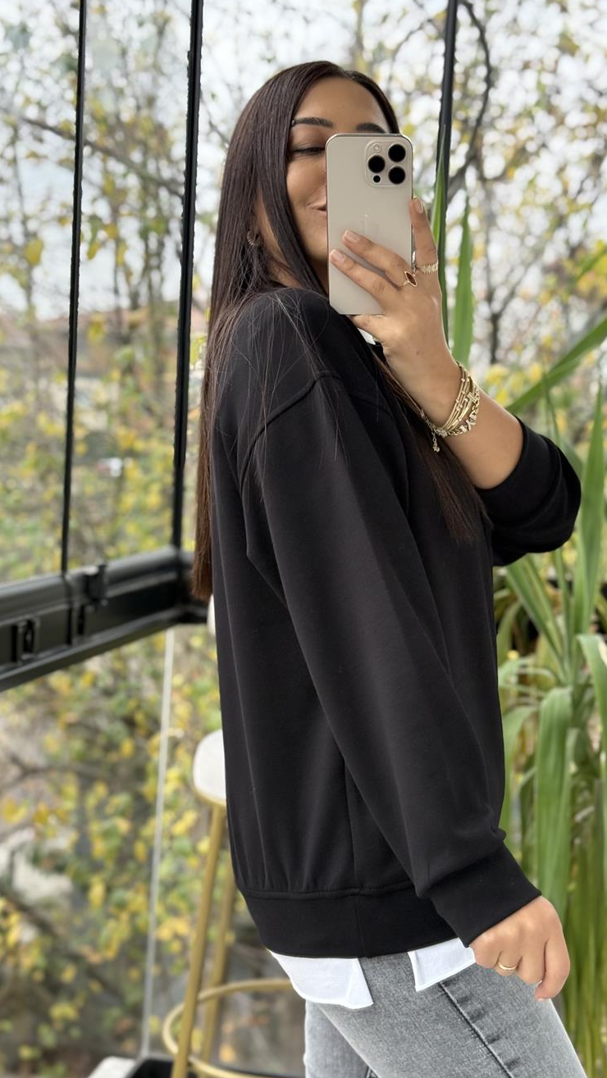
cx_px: 375
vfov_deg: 39.2
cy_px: 538
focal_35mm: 53
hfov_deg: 22.6
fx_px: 1516
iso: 100
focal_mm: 6.76
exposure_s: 1/189
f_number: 1.78
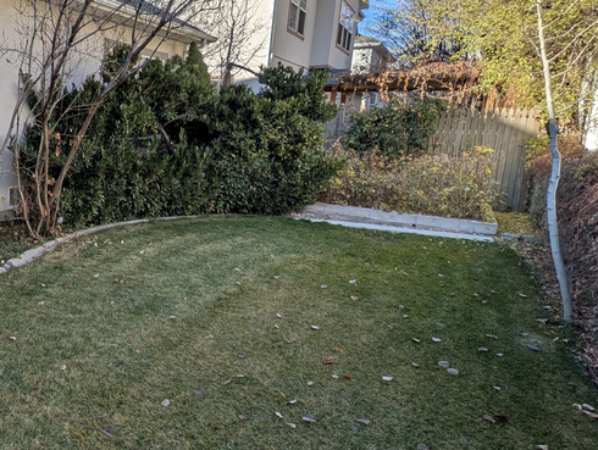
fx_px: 433
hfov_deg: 59.8
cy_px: 207
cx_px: 70
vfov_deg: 54.9
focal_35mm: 25
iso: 33
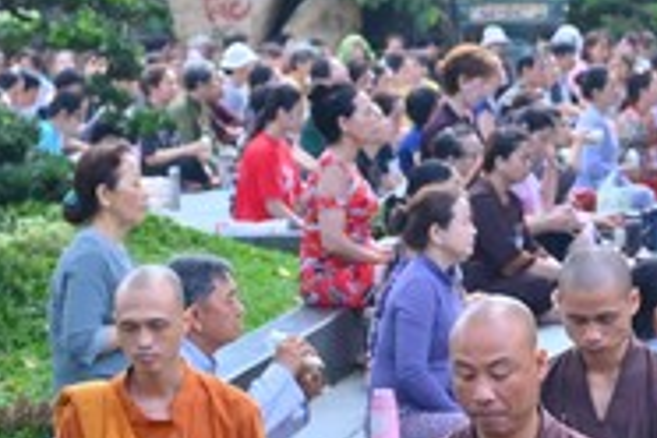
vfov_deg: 6.3
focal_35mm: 217
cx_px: 897
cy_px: 210
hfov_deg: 9.3
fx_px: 3960
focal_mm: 62
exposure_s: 1/125
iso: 200
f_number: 5.6
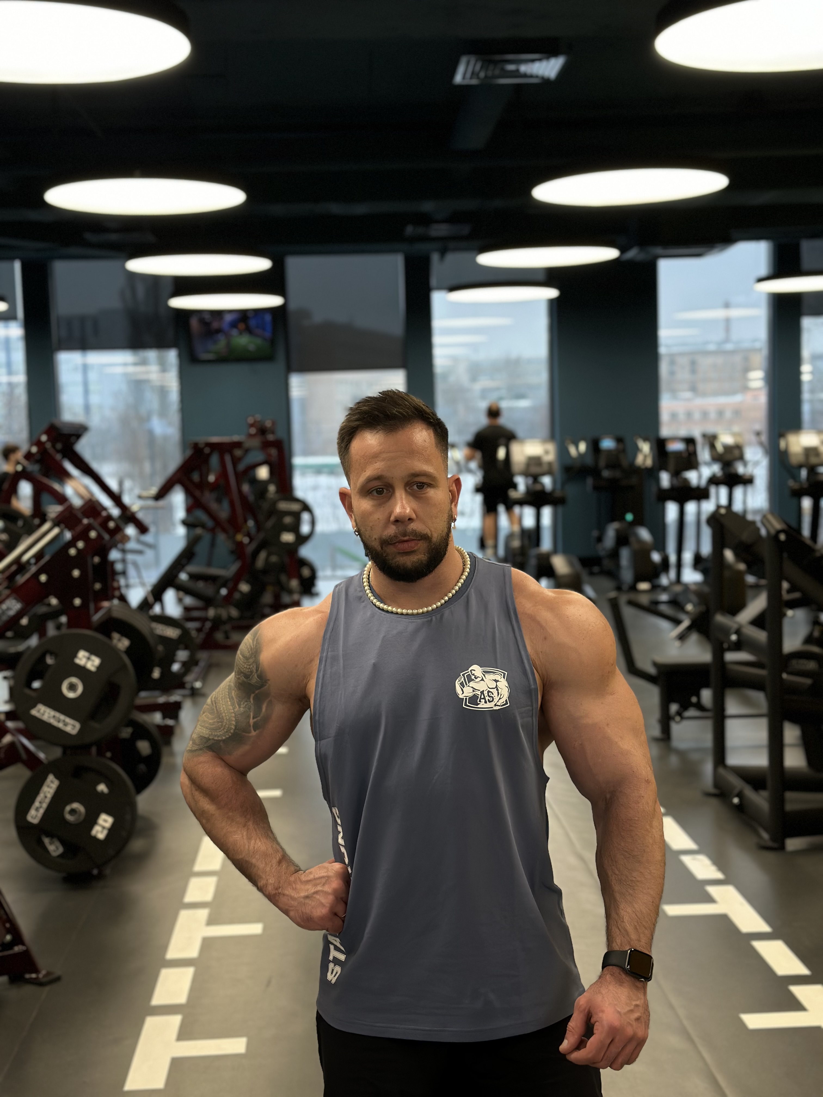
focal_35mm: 48
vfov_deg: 39.7
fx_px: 1522
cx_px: 412
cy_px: 548
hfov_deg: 30.3
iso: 100
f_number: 1.78
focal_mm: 6.86
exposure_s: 1/121
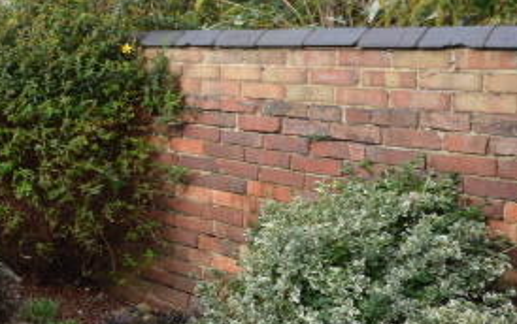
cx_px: -255
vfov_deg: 22.3
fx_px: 804
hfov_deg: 26.2
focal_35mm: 57
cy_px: 39
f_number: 5.6
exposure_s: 1/200
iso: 200
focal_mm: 10
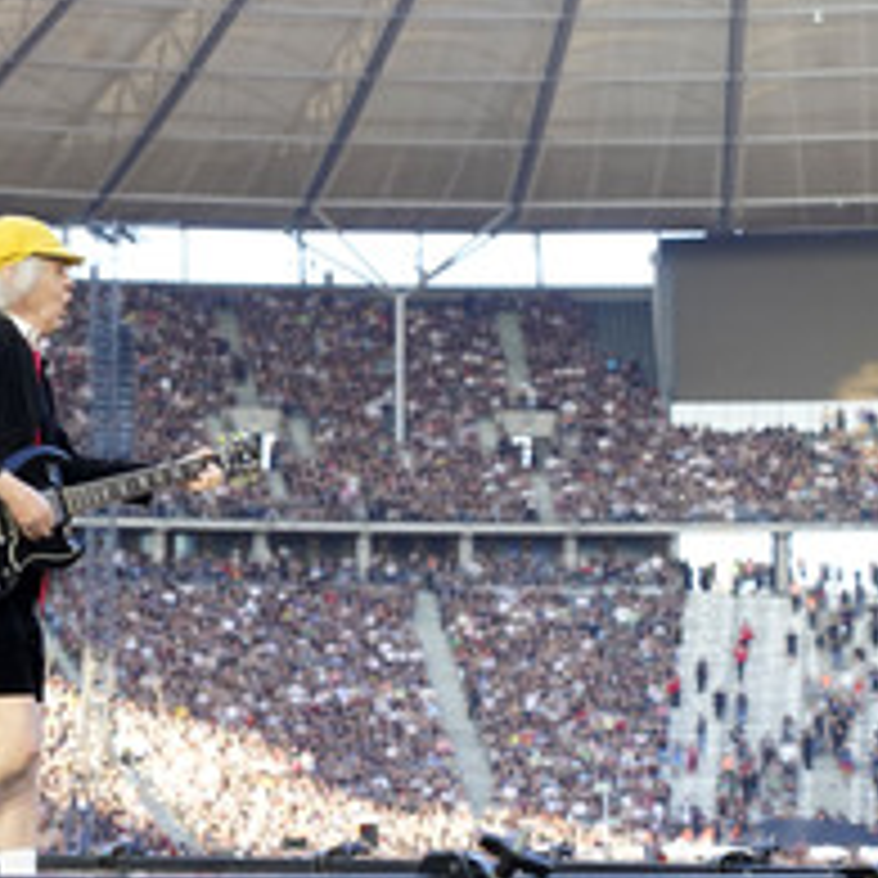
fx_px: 3444
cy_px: 450
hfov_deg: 14.3
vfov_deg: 14.5
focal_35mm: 120
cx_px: -34
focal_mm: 61
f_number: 5
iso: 1600
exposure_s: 1/400
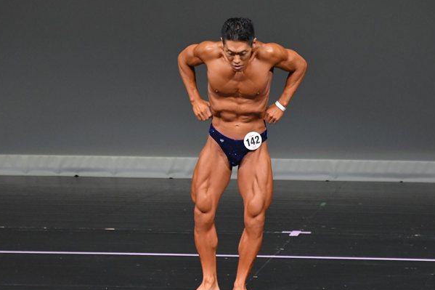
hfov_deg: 4.6
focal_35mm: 446
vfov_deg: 3.1
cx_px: 226
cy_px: 159
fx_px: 5387
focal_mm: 230
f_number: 5.6
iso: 4000
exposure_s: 1/400
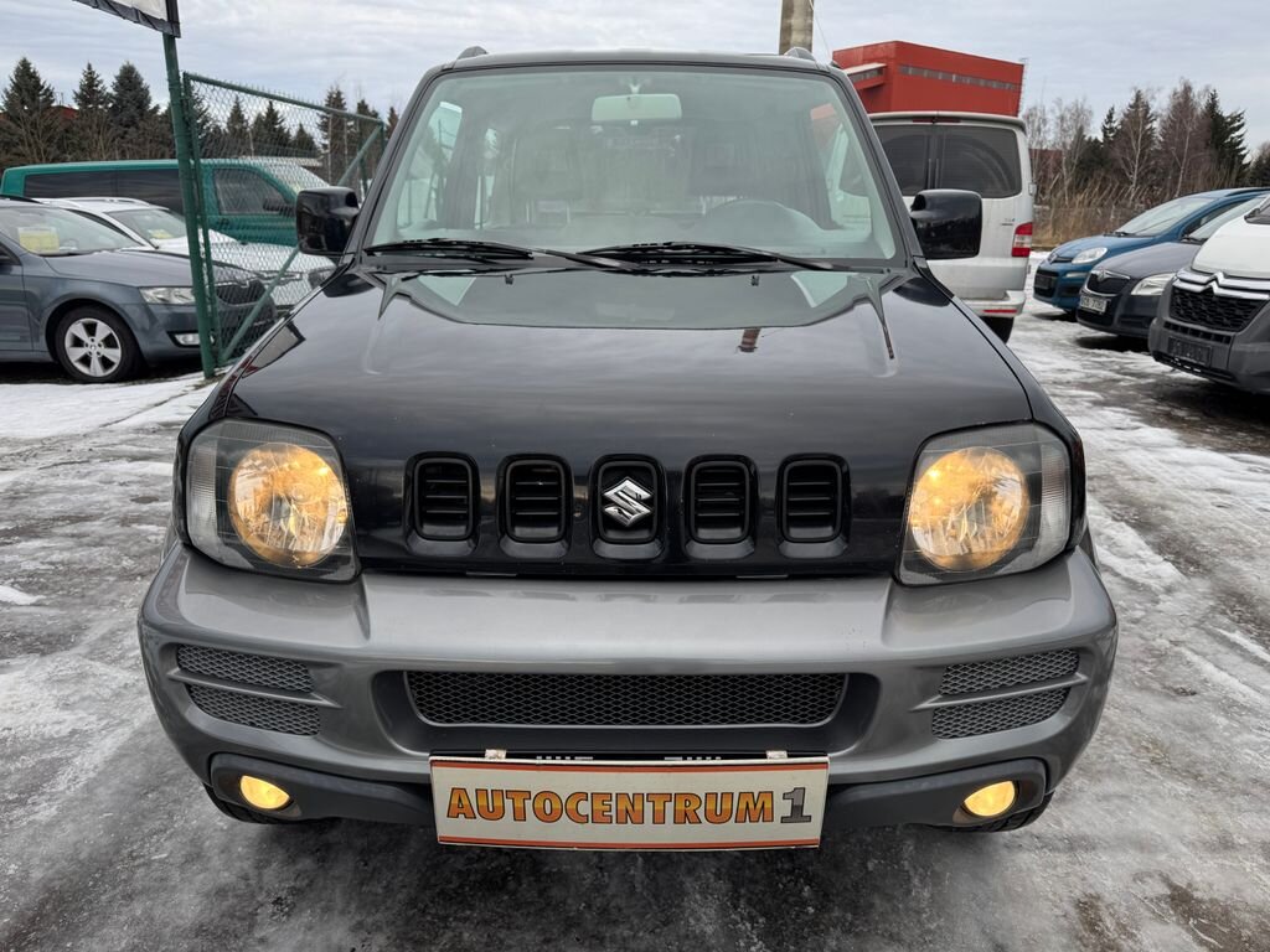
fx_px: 881
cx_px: 635
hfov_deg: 71.6
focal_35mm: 24
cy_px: 476
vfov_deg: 56.8
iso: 80
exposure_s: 1/792
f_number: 1.78
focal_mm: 6.76
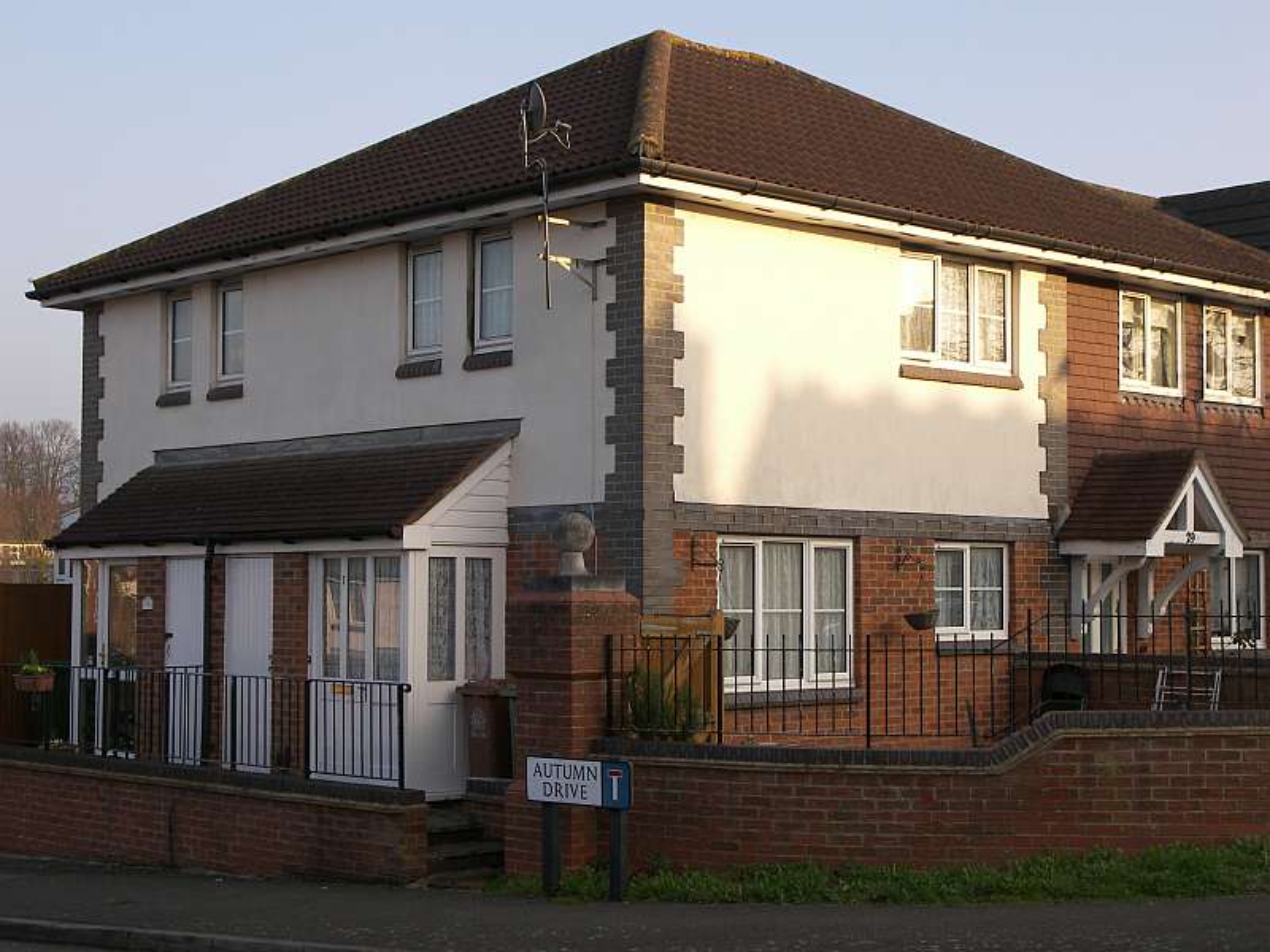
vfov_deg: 26.1
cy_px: 476
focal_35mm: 56
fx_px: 2055
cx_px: 635
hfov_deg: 34.3
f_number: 3.6
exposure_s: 1/200
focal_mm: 11.8
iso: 50
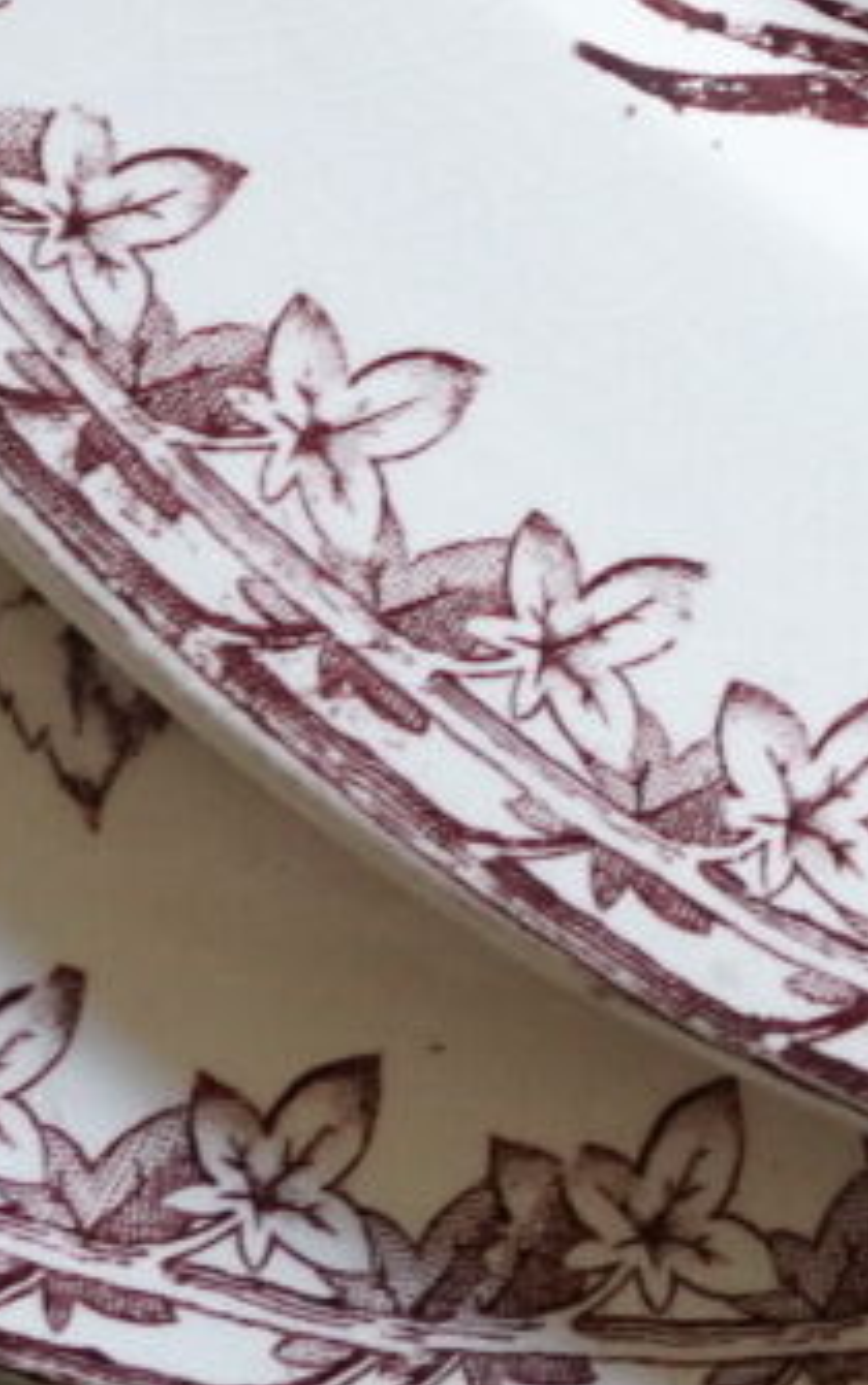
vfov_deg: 11.6
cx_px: 1438
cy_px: -814
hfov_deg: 7.5
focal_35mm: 172
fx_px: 6496
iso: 6400
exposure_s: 1/40
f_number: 9
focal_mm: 35
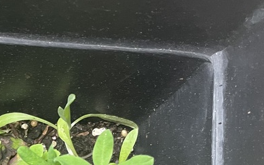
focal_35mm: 85
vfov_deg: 14.6
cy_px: 228
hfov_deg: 22.9
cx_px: -27
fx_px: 611
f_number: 1.6
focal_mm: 4.2
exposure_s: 1/60
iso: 200
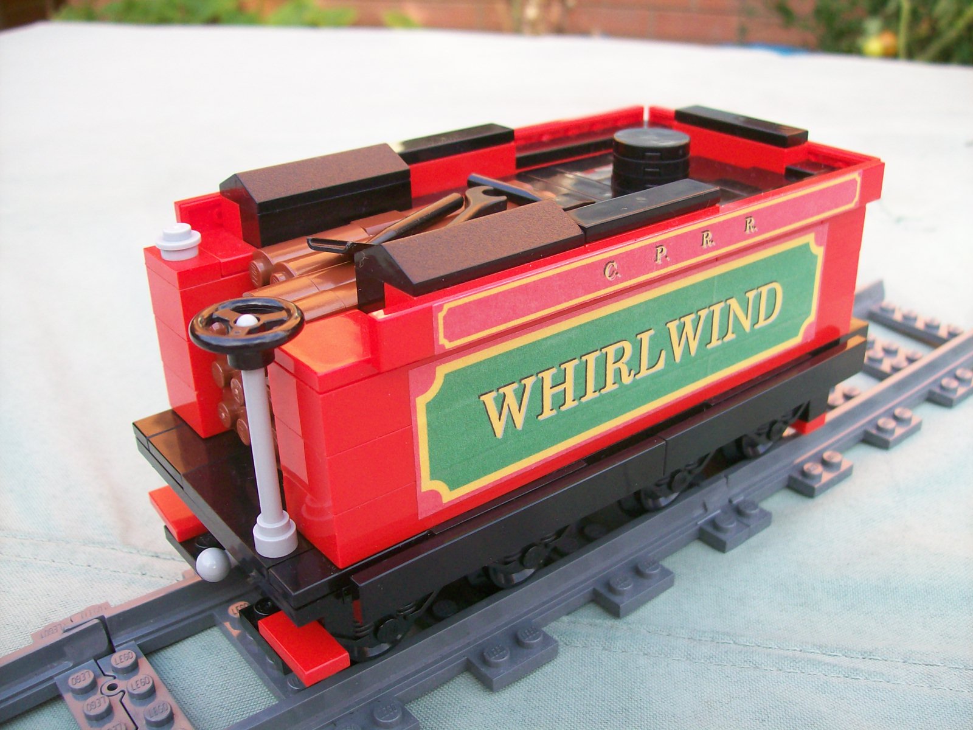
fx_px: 1012
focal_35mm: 36
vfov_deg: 39.7
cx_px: 486
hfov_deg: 51.4
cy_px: 365
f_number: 2.7
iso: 80
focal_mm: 6
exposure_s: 1/68.2
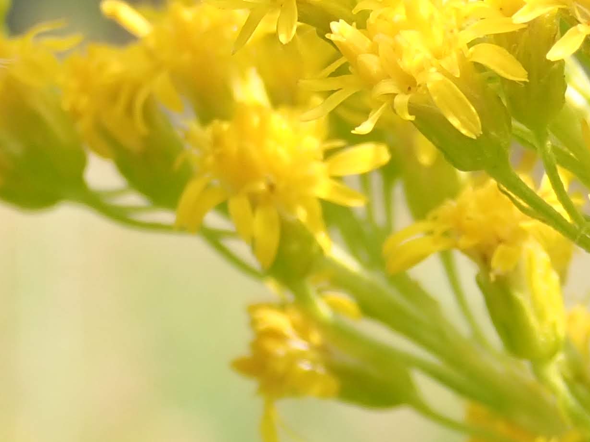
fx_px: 3170
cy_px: -110
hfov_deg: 10.5
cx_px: -93
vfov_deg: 7.9
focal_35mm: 186
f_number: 5
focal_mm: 10.29
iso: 160
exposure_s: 1/200
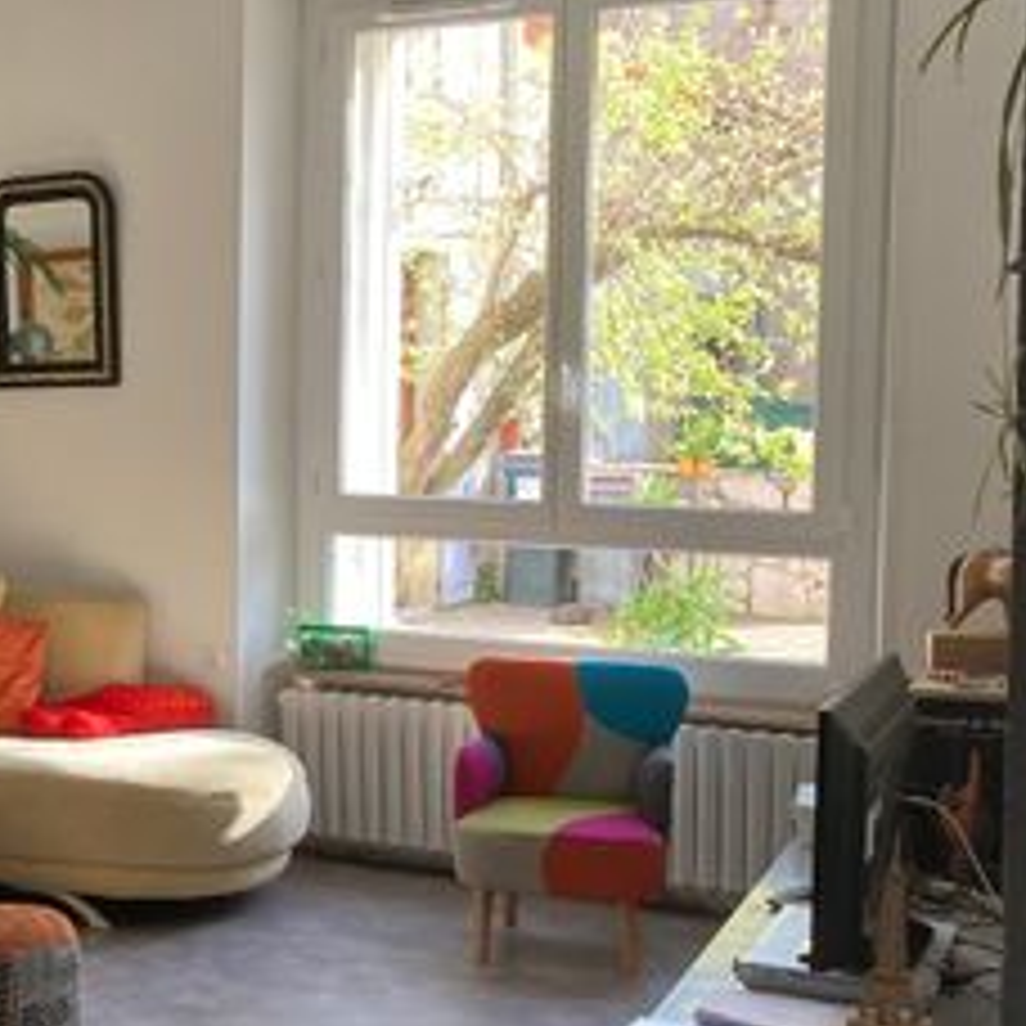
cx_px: -130
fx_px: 2180
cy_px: 572
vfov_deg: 26.5
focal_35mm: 65
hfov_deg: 24.5
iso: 64
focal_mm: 3.99
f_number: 1.8
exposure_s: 1/121
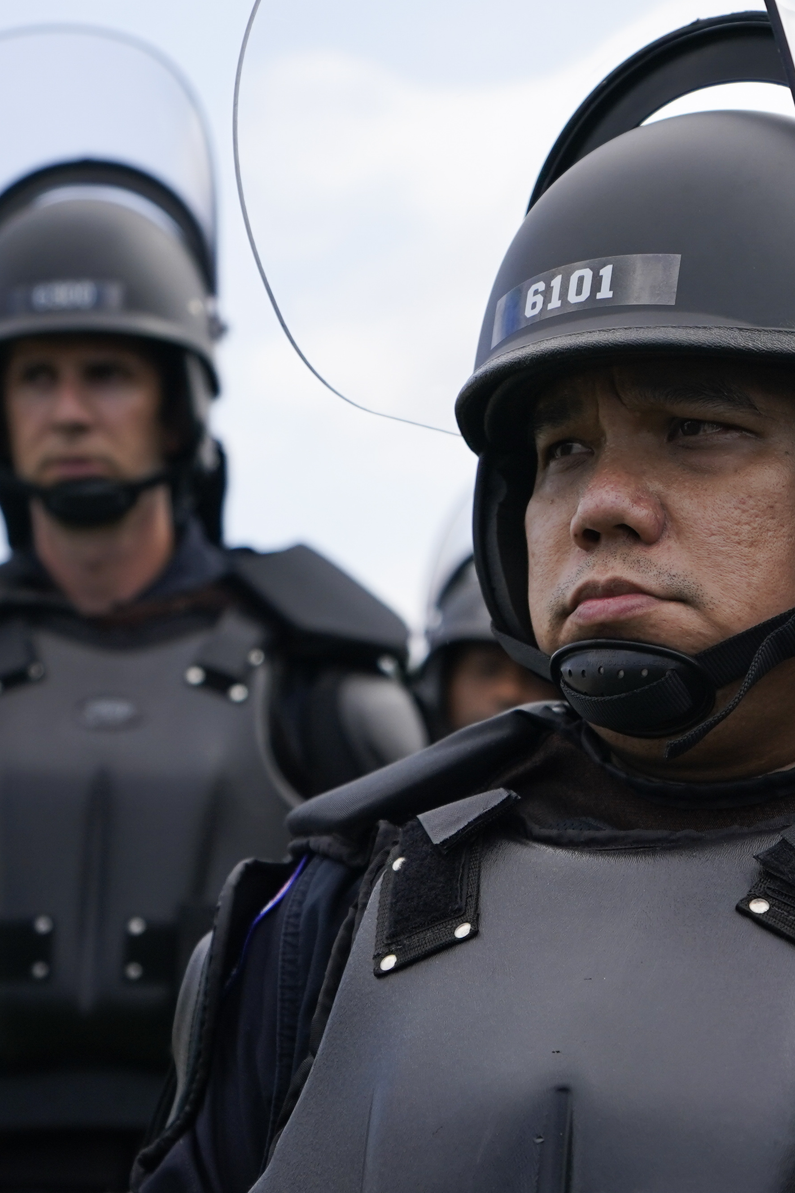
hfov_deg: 17.1
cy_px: 662
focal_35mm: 79
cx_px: 669
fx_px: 2617
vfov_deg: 25.7
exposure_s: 1/4000
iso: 250
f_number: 2.8
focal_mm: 35
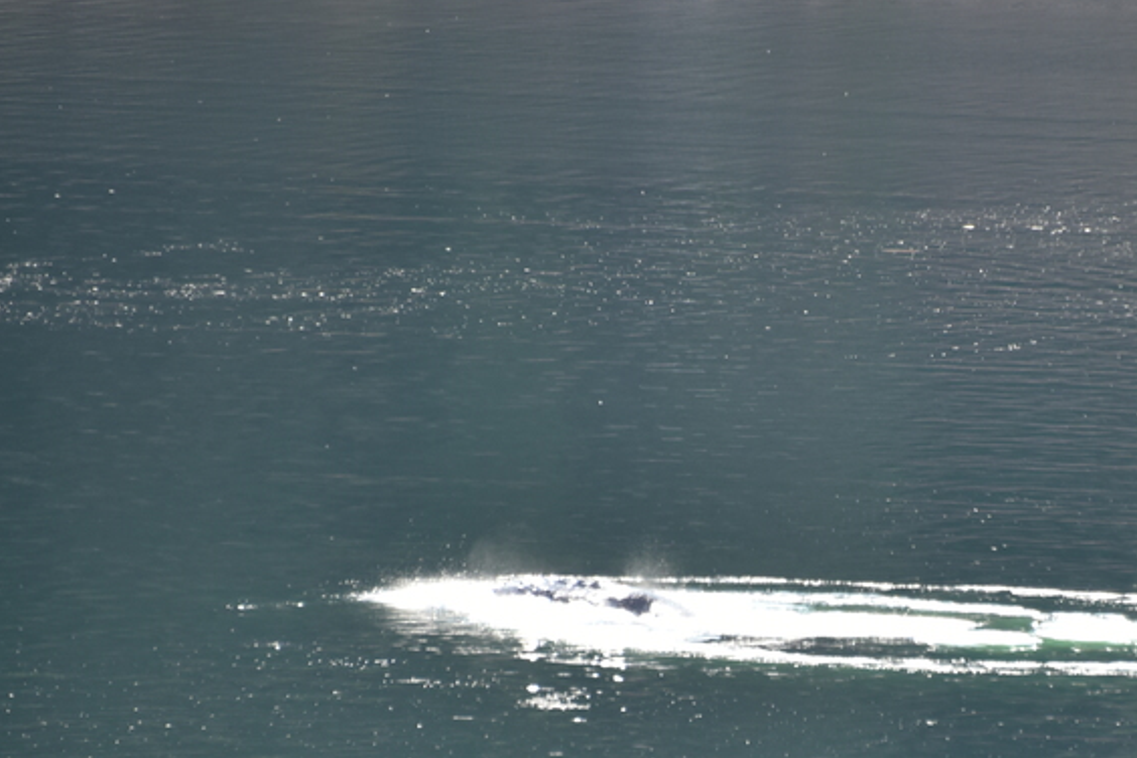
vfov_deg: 2.0
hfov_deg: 3.0
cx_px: 778
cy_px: 669
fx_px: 21507
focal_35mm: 681
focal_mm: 300
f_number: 5.6
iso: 450
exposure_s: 1/640
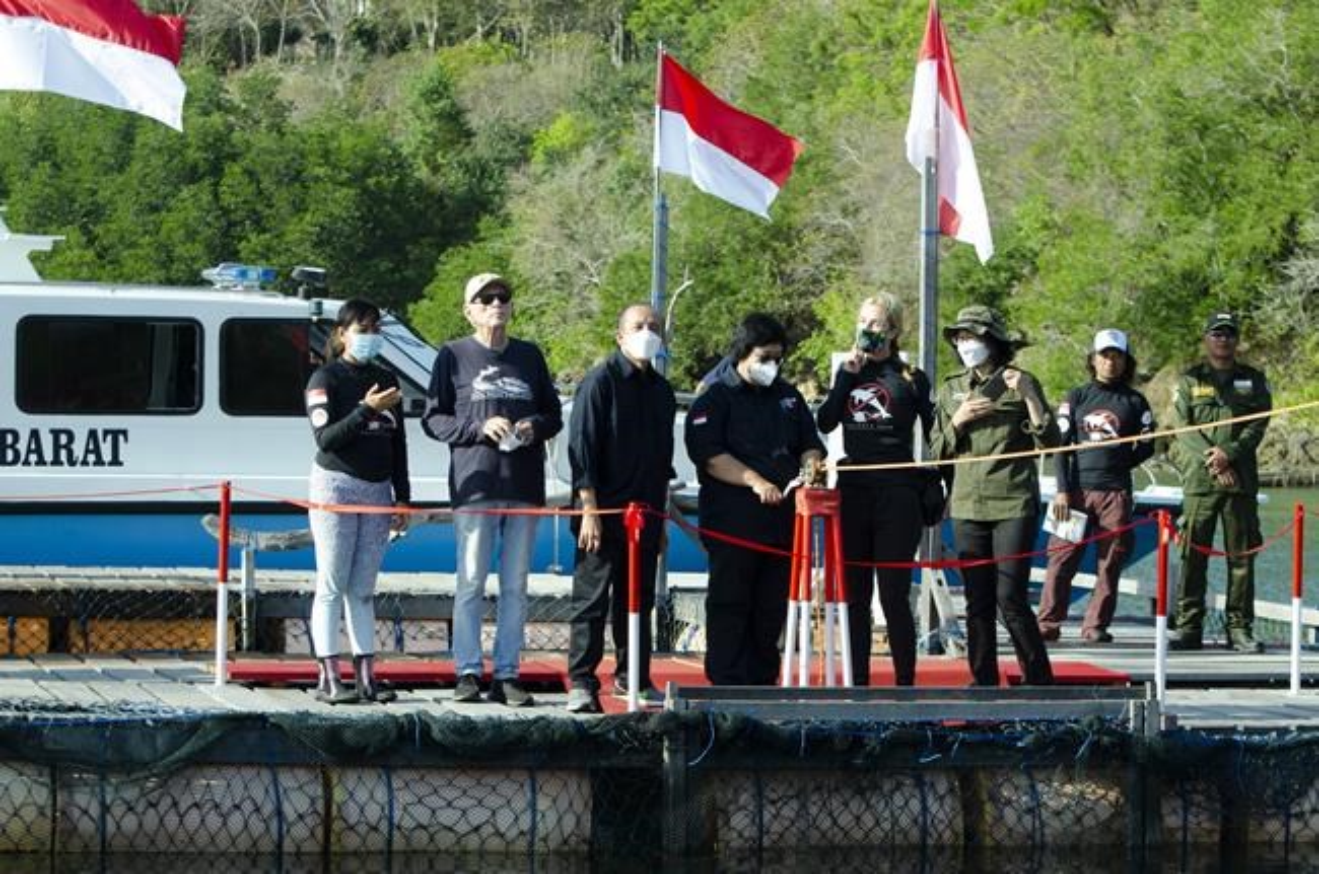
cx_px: 660
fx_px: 3840
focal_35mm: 105
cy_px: 437
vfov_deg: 13.0
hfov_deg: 19.5
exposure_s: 1/750
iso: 320
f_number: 5.6
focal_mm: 70
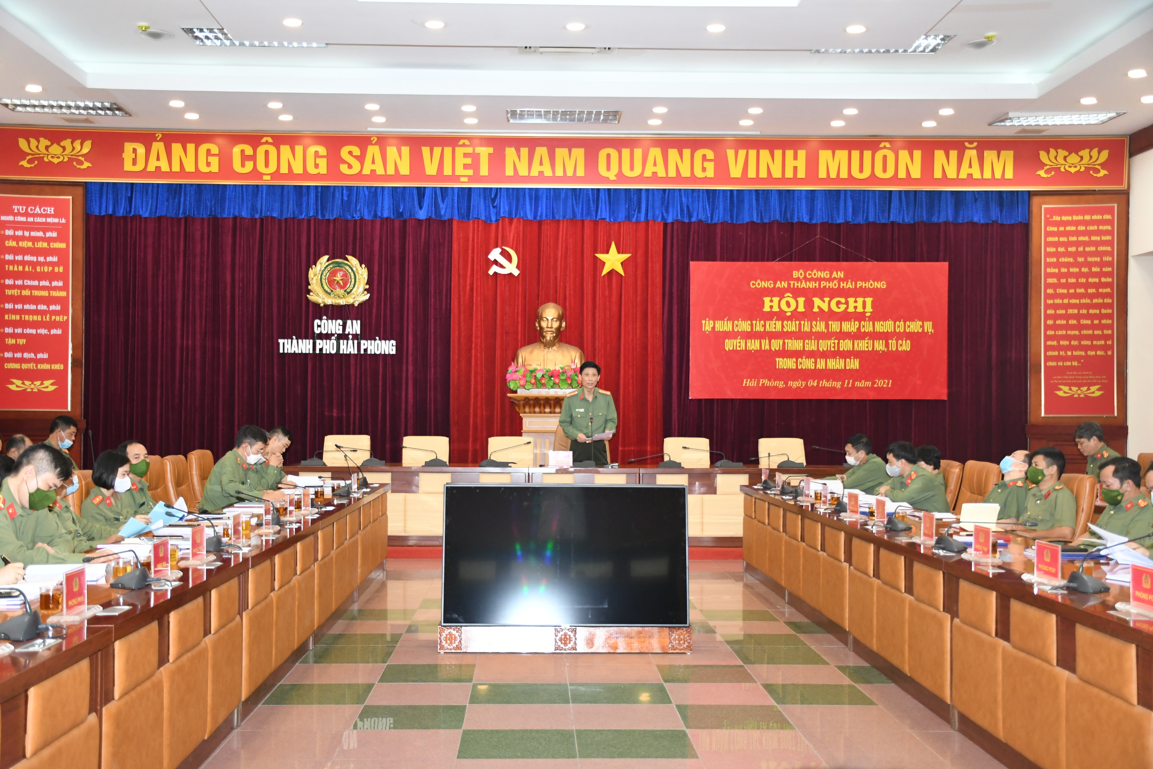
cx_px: 576
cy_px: 384
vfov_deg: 33.0
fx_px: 1297
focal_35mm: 40
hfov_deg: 47.9
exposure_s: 1/200
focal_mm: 27
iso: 2000
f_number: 4
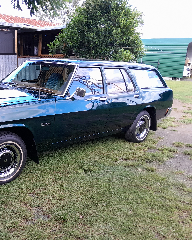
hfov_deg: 41.3
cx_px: 35
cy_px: 120
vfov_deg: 52.8
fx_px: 242
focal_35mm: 34
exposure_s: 1/50
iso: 40
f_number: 1.8
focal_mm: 3.98
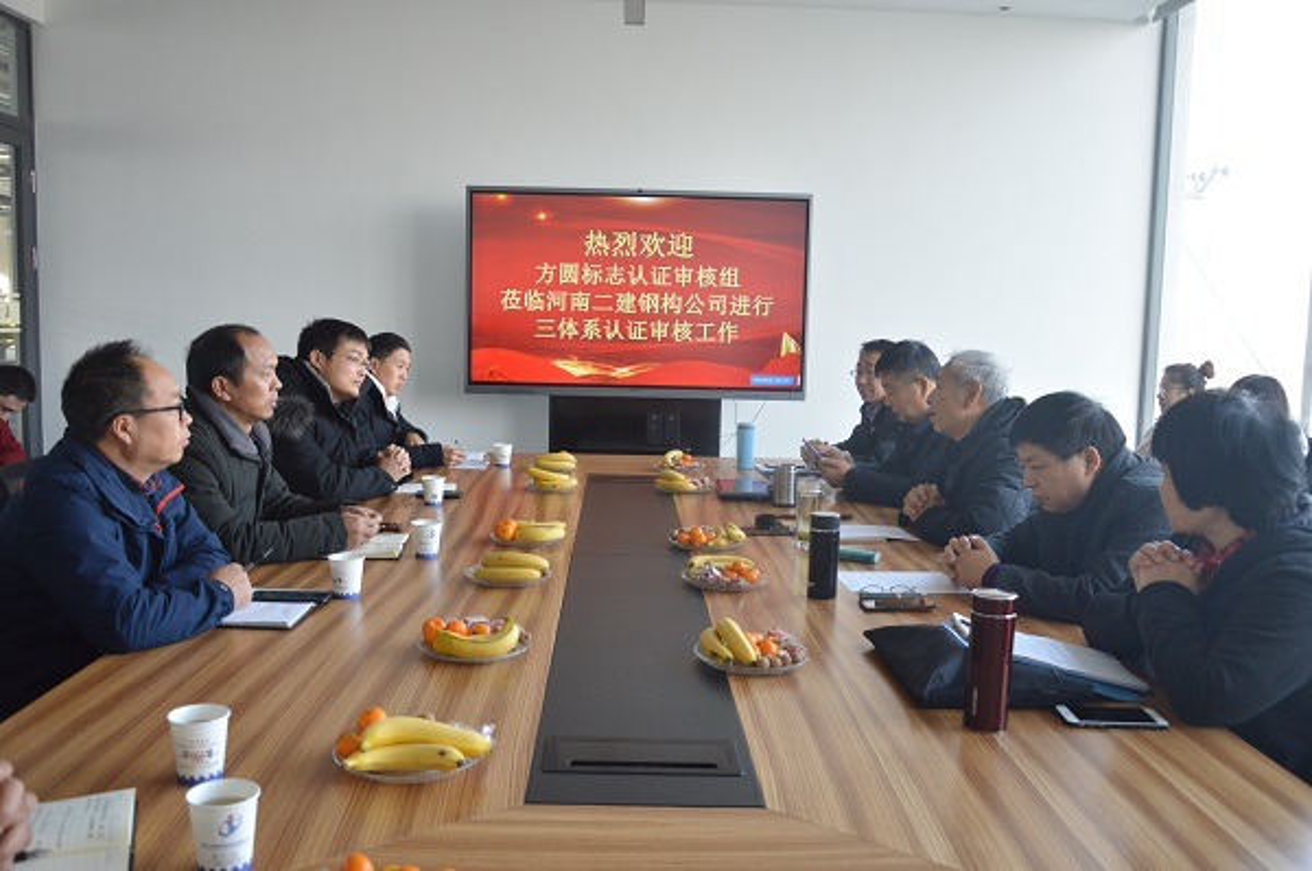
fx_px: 1146
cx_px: 656
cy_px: 436
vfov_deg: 41.6
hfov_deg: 59.6
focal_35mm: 32
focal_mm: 21
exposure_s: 1/60
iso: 400
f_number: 4
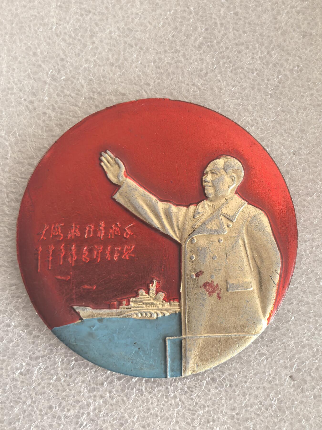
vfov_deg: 25.3
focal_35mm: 77
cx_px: 161
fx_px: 955
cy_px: 215
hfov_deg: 19.1
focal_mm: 5.75
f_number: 2
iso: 100
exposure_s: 1/100
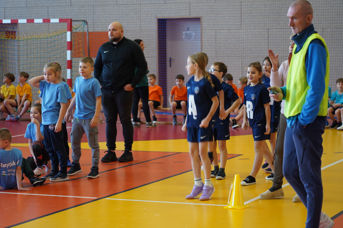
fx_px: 1000
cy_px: 114
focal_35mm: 105
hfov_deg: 19.5
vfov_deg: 13.0
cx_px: 172
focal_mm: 105
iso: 1250
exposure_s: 1/100
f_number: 4
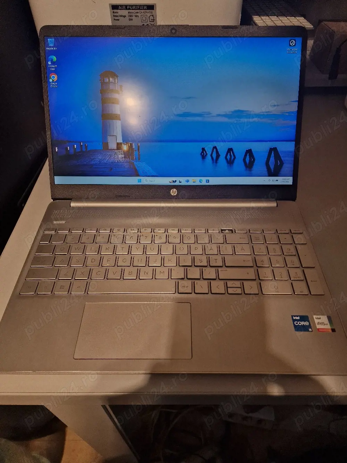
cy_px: 232
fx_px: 307
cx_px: 174
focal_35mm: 23
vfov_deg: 73.9
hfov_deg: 58.9
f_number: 1.8
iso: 200
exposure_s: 1/100
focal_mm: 6.4
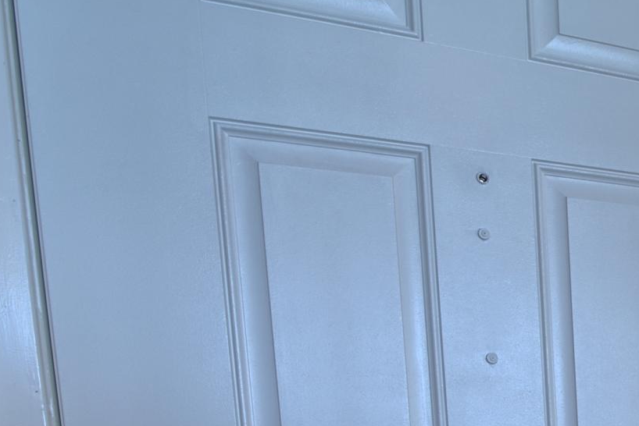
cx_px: 850
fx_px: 781
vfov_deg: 26.9
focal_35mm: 44
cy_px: 516
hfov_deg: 32.3
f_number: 16
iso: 200
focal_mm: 12
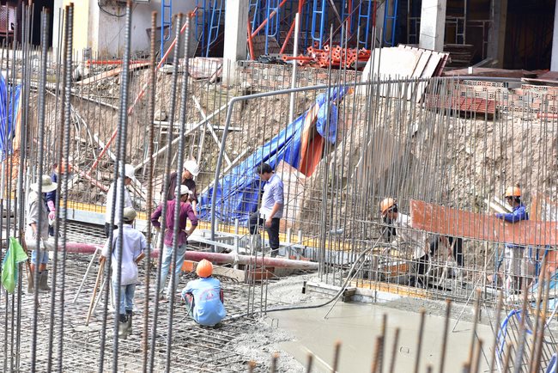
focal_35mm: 98
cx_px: 279
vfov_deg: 14.0
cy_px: 186
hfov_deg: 20.8
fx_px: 1520
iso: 250
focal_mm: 98
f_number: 5.6
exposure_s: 1/160
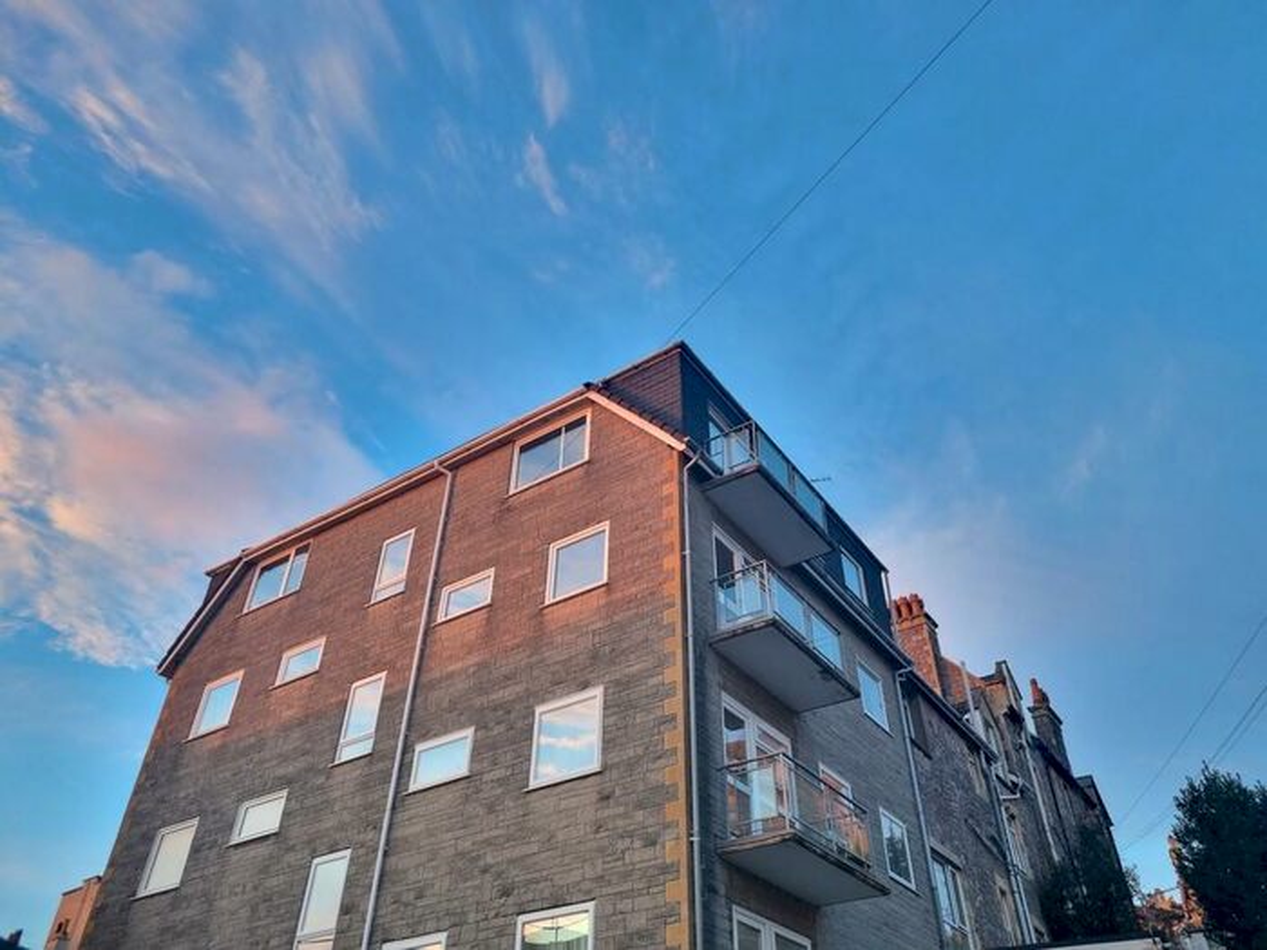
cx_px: 634
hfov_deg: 67.3
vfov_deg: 53.1
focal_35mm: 26
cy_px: 475
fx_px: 952
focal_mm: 5.4
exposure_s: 1/100
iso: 100
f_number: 1.8
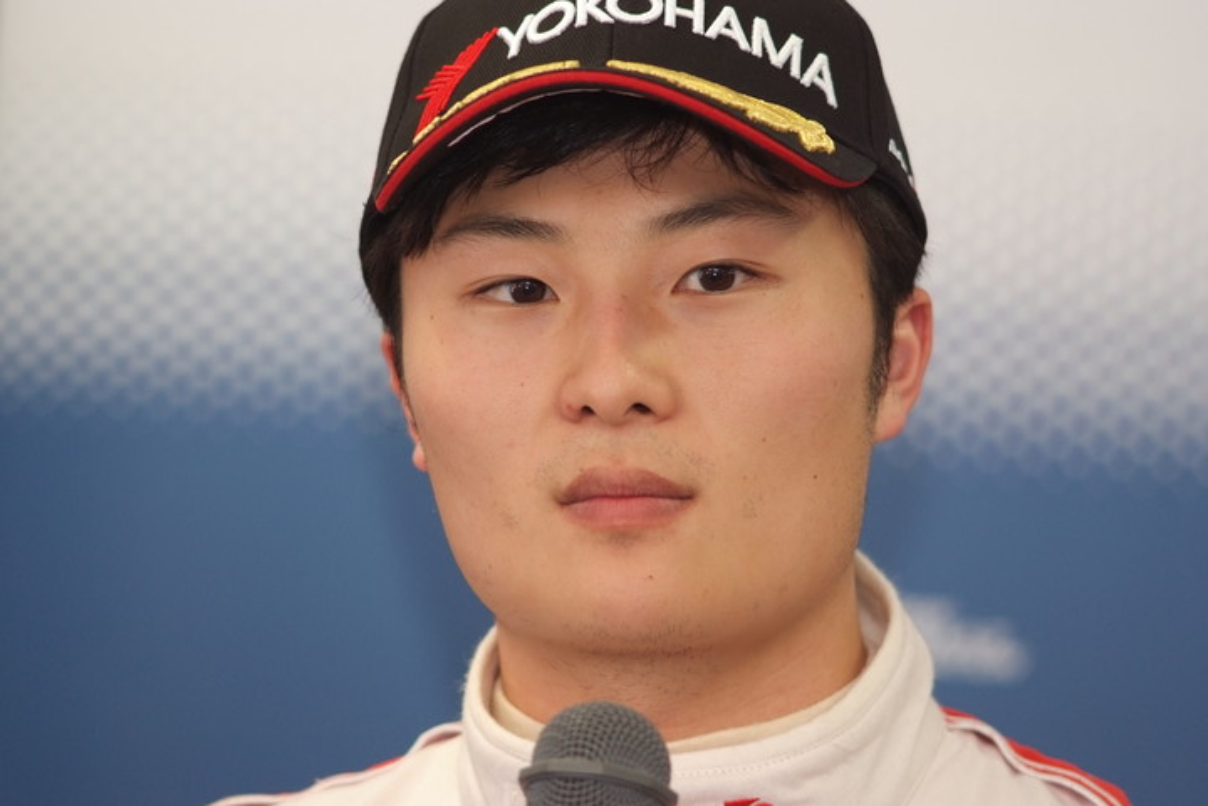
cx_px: 604
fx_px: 9059
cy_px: 403
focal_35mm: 270
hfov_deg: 7.6
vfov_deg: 5.1
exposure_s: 1/125
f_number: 2.8
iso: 800
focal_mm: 180
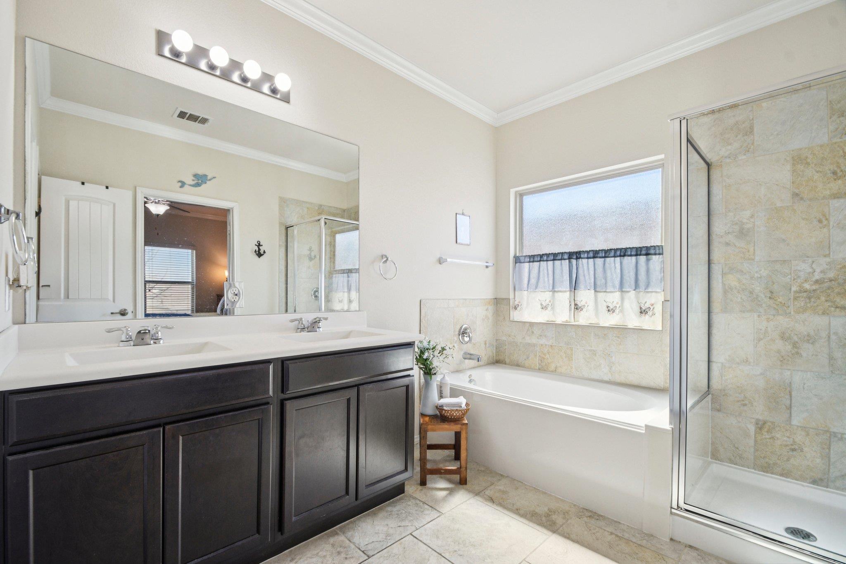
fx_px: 352
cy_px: 282
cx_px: 423
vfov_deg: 77.3
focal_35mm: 15
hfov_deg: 100.4
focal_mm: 10
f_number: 8
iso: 400
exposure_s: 1/50
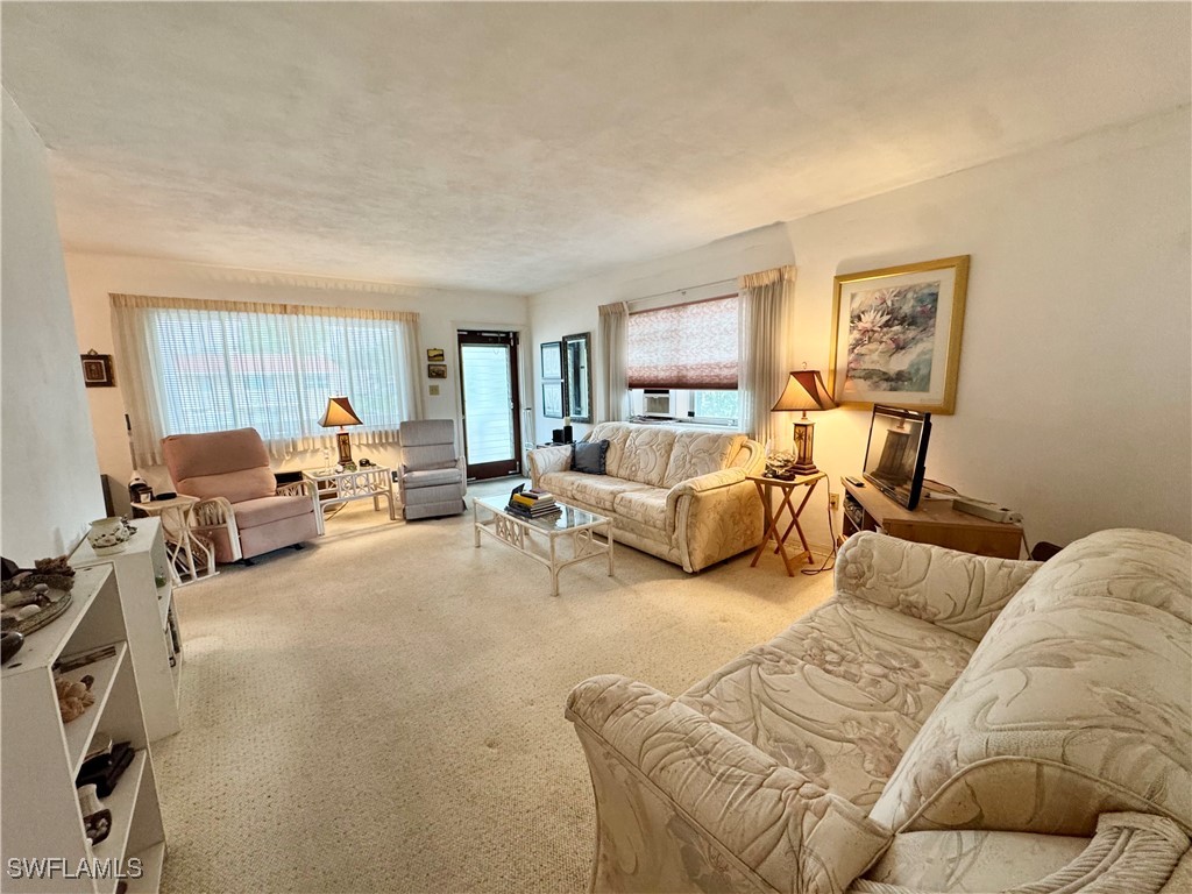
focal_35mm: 14
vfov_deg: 85.7
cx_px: 596
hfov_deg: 102.1
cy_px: 447
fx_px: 482
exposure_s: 1/60
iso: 250
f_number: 2.2
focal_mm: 2.22
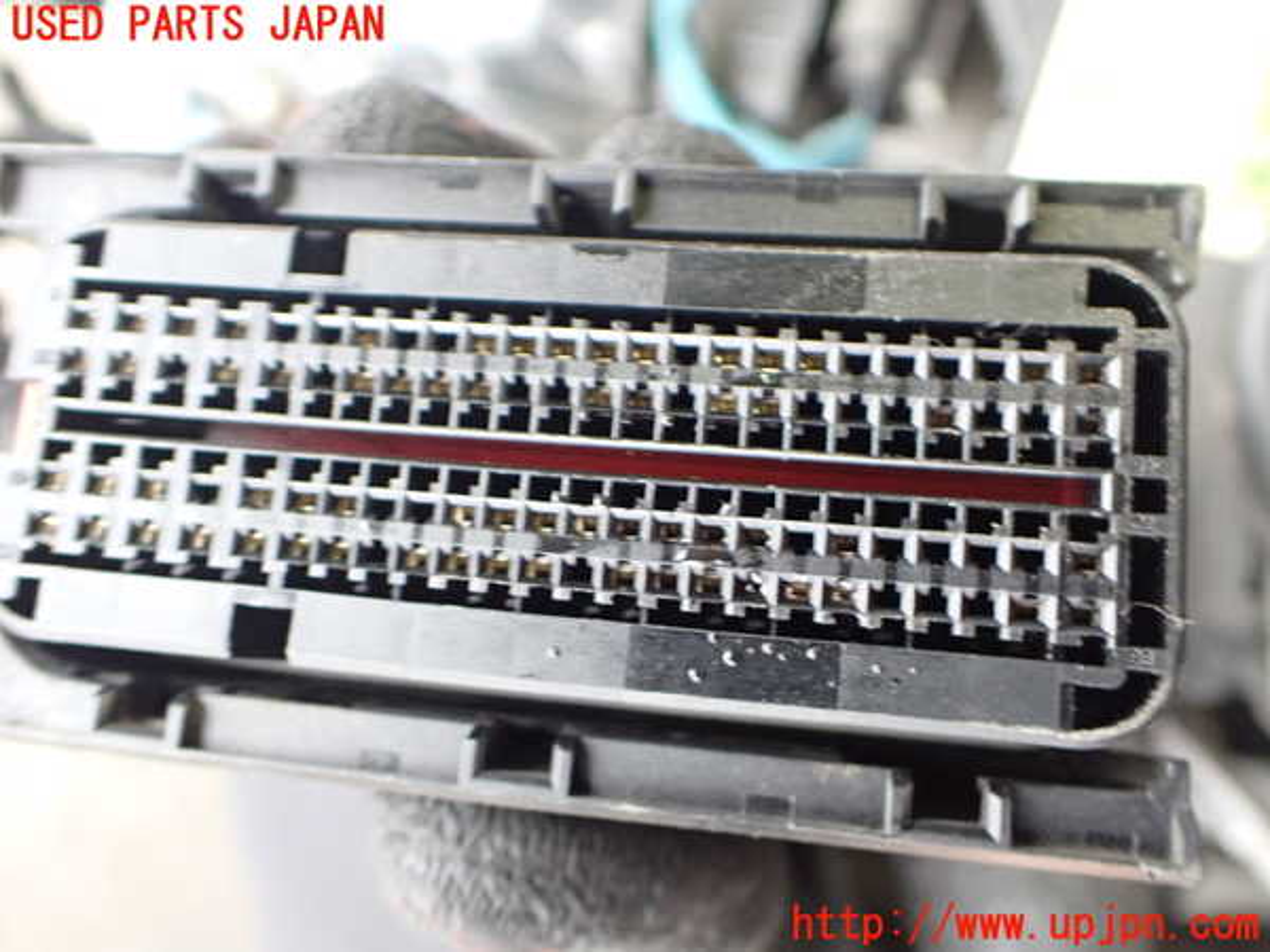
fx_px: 1101
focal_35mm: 30
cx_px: 635
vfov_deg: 46.8
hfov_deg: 60.0
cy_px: 476
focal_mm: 5.4
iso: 800
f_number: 2.3
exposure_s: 1/60
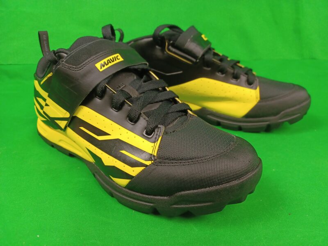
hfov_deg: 69.4
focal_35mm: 25
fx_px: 237
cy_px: 123
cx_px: 164
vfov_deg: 54.9
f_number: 1.8
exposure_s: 1/50
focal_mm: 4.6
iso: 400
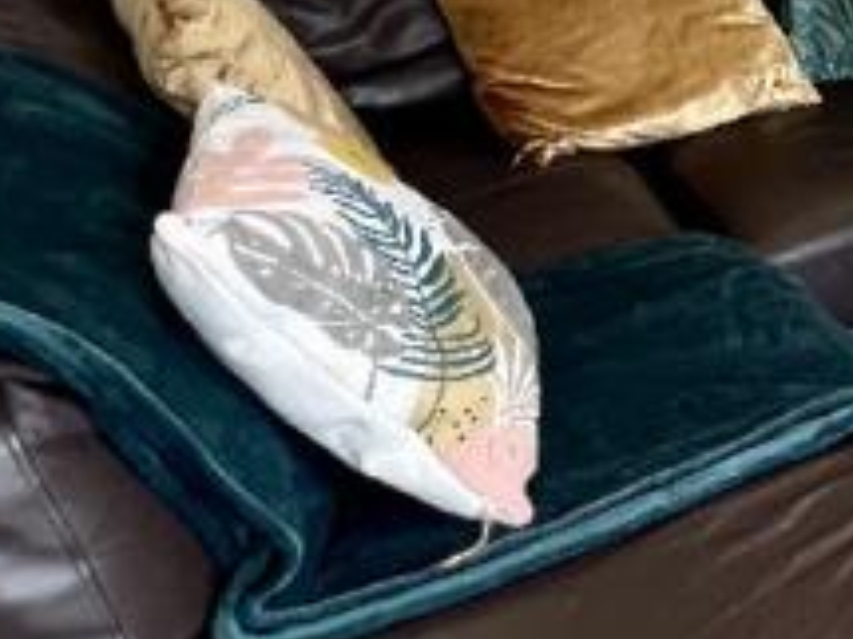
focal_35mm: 62
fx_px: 1527
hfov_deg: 21.9
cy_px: -16
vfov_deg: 22.6
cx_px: 1472
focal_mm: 1.57
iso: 160
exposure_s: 1/100
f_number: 1.8
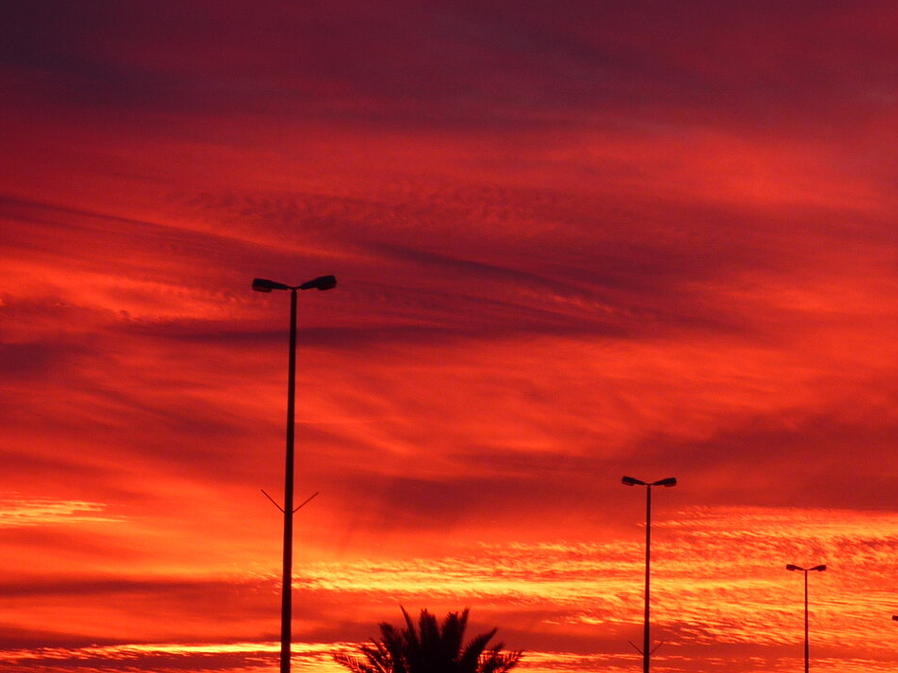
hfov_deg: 14.3
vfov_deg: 10.9
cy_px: 384
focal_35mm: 136
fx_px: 3527
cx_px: 871
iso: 80
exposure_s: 1/20
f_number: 4.1
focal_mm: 11
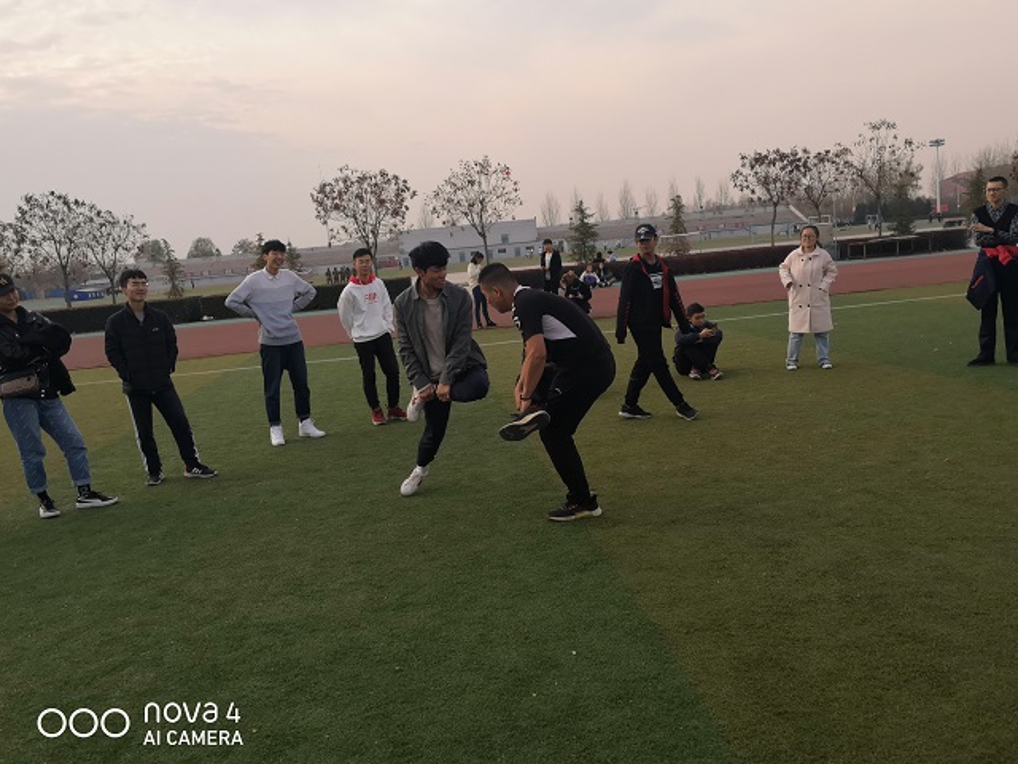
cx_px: 509
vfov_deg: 48.2
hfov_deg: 61.7
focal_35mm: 29
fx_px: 853
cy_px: 382
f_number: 1.8
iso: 50
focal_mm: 3.95
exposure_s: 1/536
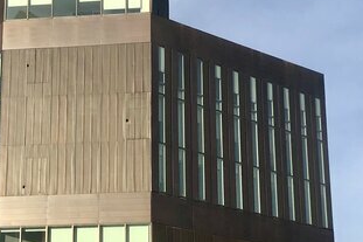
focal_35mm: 90
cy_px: 207
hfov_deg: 22.5
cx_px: 123
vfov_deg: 15.0
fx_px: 907
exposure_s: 1/2227
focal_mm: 3.99
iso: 20
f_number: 1.8
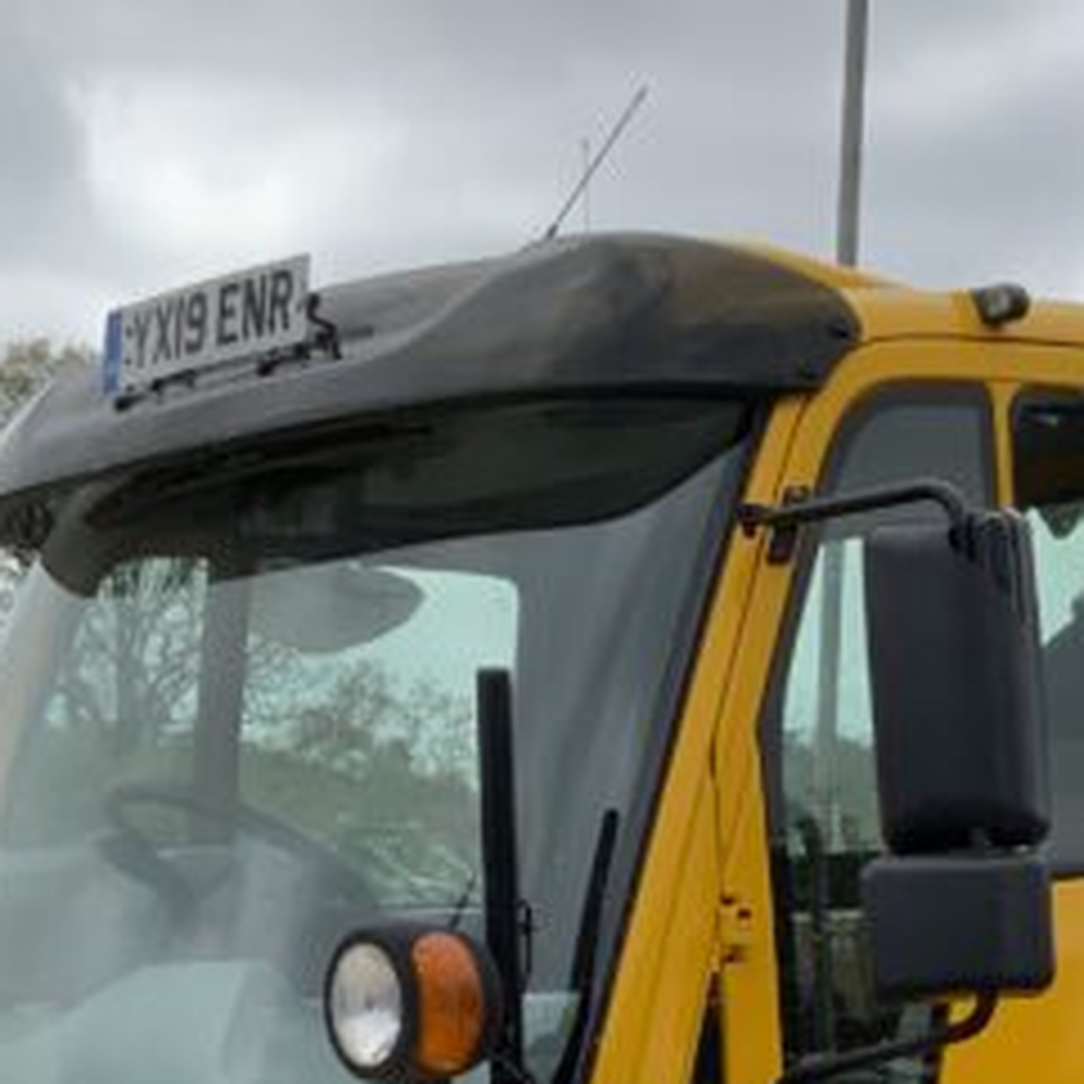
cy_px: 1295
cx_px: 1057
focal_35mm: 109
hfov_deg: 15.7
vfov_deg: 15.4
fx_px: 3862
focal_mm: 3
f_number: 1.8
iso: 16
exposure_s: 1/1412
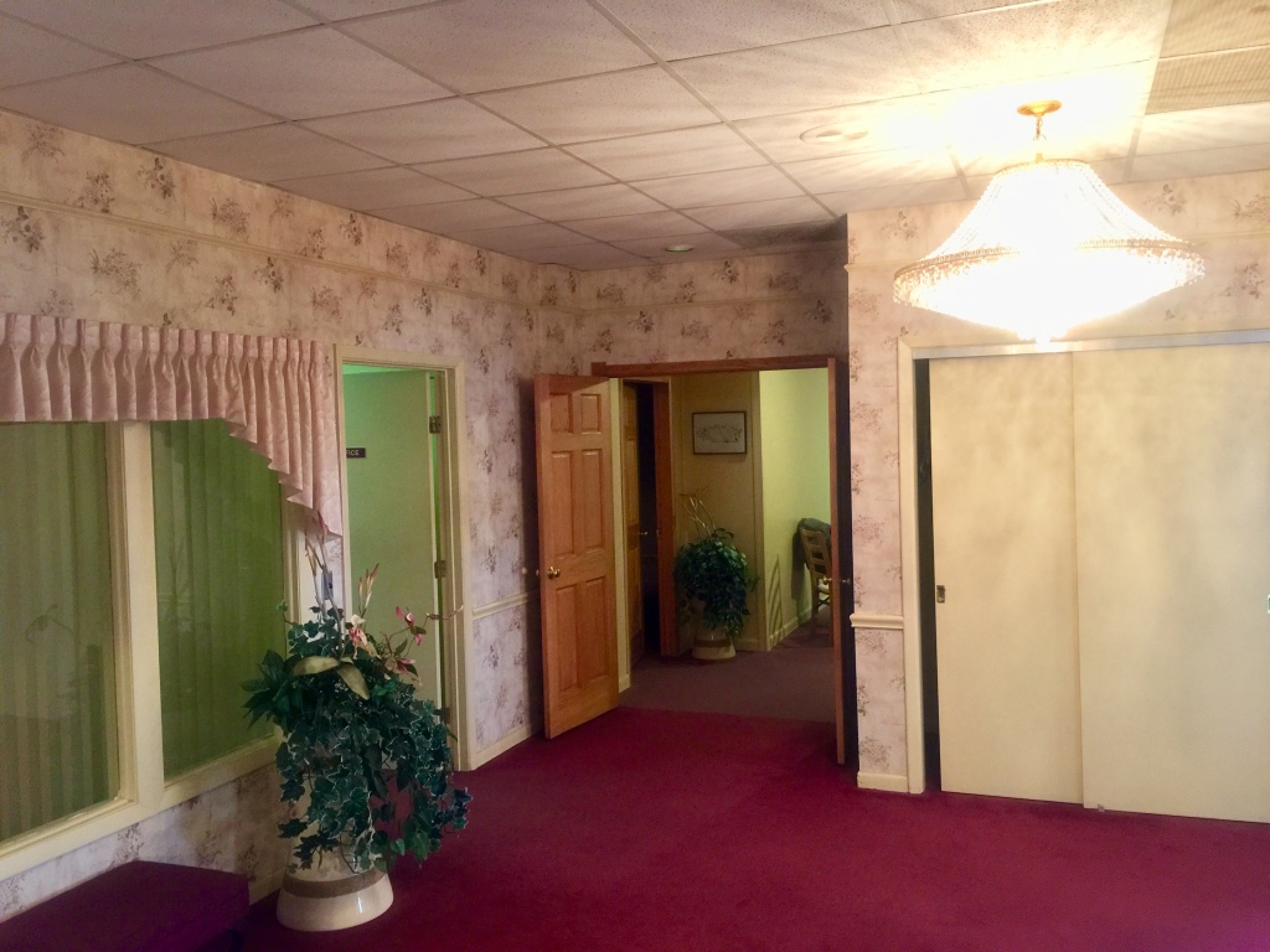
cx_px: 635
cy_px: 476
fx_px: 1064
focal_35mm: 29
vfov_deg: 48.2
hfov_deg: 61.7
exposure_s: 1/15
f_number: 2.2
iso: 80
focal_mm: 4.15
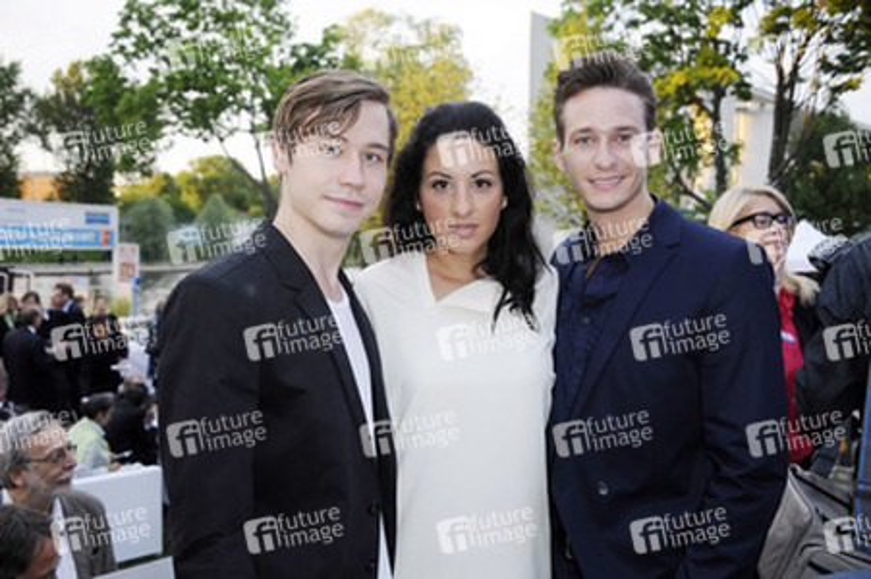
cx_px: 436
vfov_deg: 38.8
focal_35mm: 34
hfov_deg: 55.8
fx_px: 822
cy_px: 290
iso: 640
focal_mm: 34
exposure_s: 1/100
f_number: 5.6
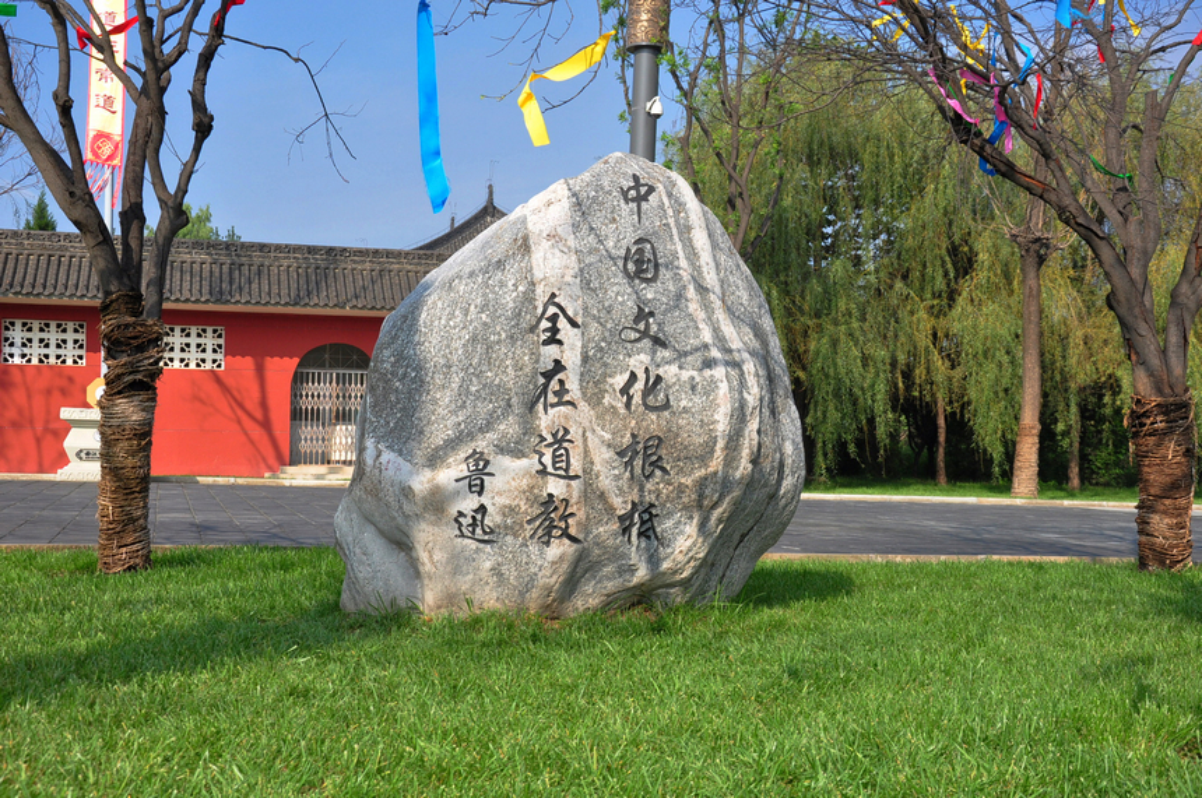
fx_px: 1601
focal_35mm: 48
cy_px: 399
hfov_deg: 41.2
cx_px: 601
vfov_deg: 28.0
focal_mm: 32
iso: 400
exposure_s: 1/640
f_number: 8
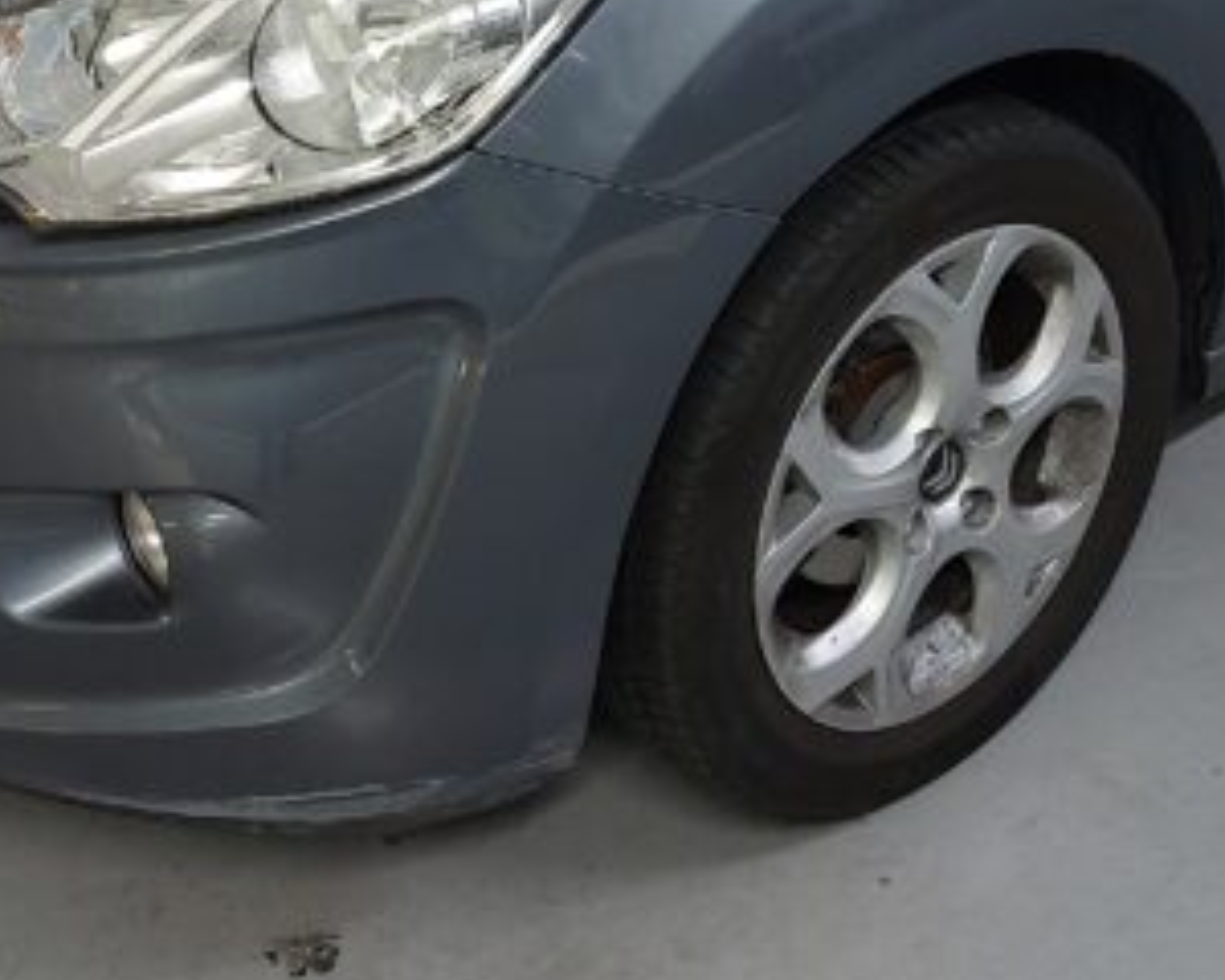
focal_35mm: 65
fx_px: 2357
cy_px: -118
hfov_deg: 29.0
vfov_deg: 22.1
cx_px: 808
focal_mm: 5.23
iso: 320
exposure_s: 1/50
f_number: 1.8
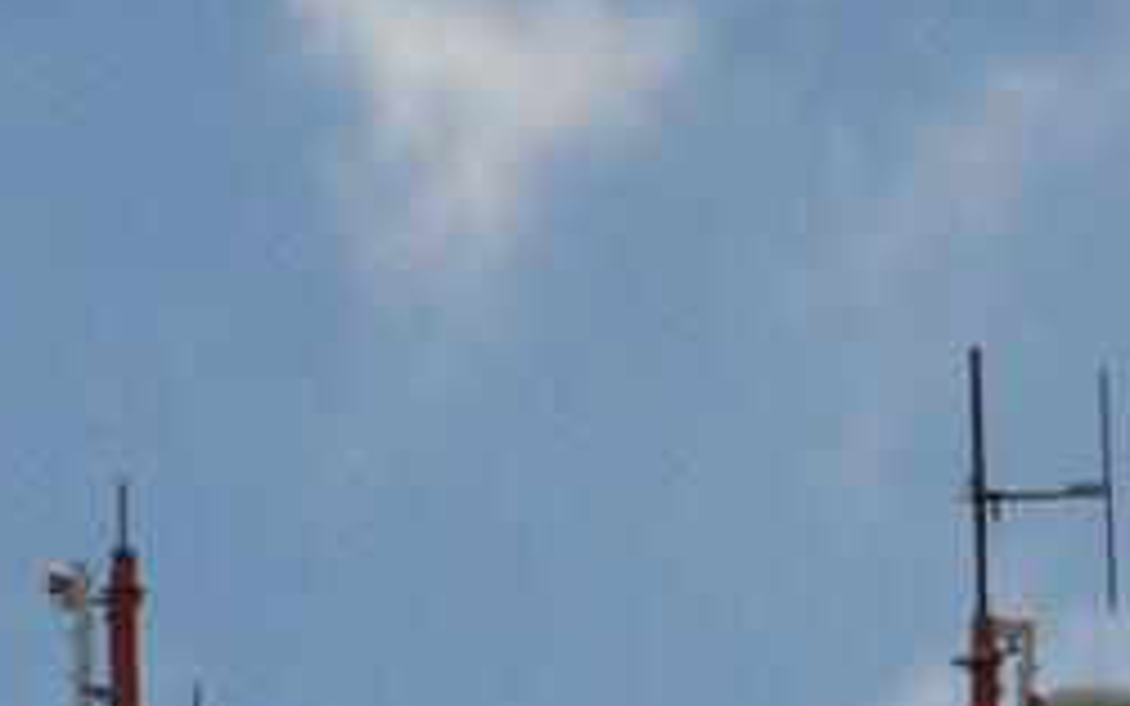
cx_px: 716
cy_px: 2860
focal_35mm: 633
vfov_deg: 2.0
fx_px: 19498
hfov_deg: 3.3
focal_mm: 17.3
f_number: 8
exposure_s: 1/400
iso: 100
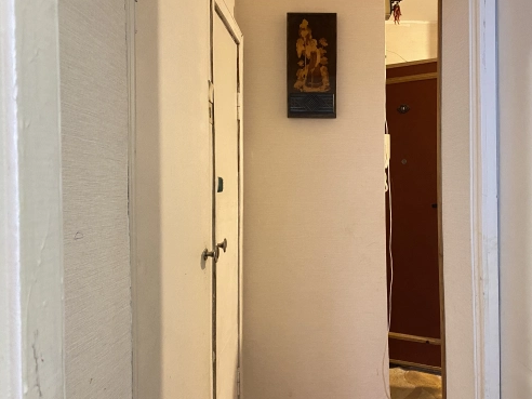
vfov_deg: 42.9
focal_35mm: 33
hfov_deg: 54.9
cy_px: 199
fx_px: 507
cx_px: 322
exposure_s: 1/33
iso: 500
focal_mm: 4.25
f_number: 1.8
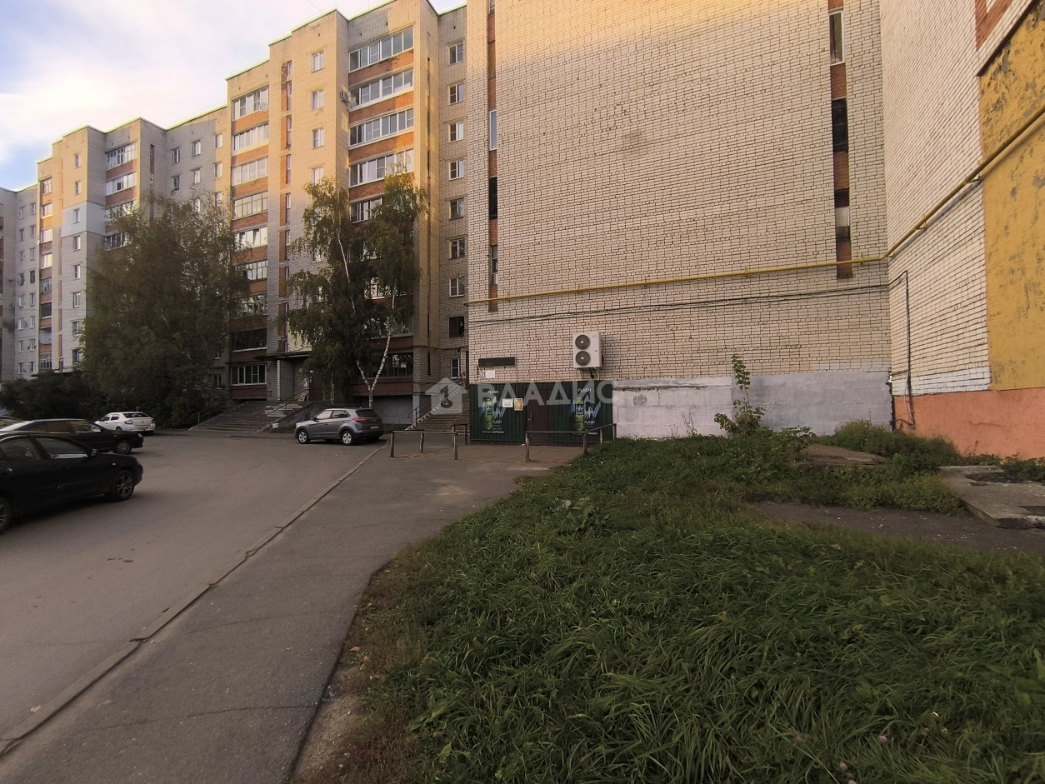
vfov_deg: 78.1
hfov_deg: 94.5
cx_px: 522
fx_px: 483
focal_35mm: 16
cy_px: 392
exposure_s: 1/362
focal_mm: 1.65
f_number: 2.2
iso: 50
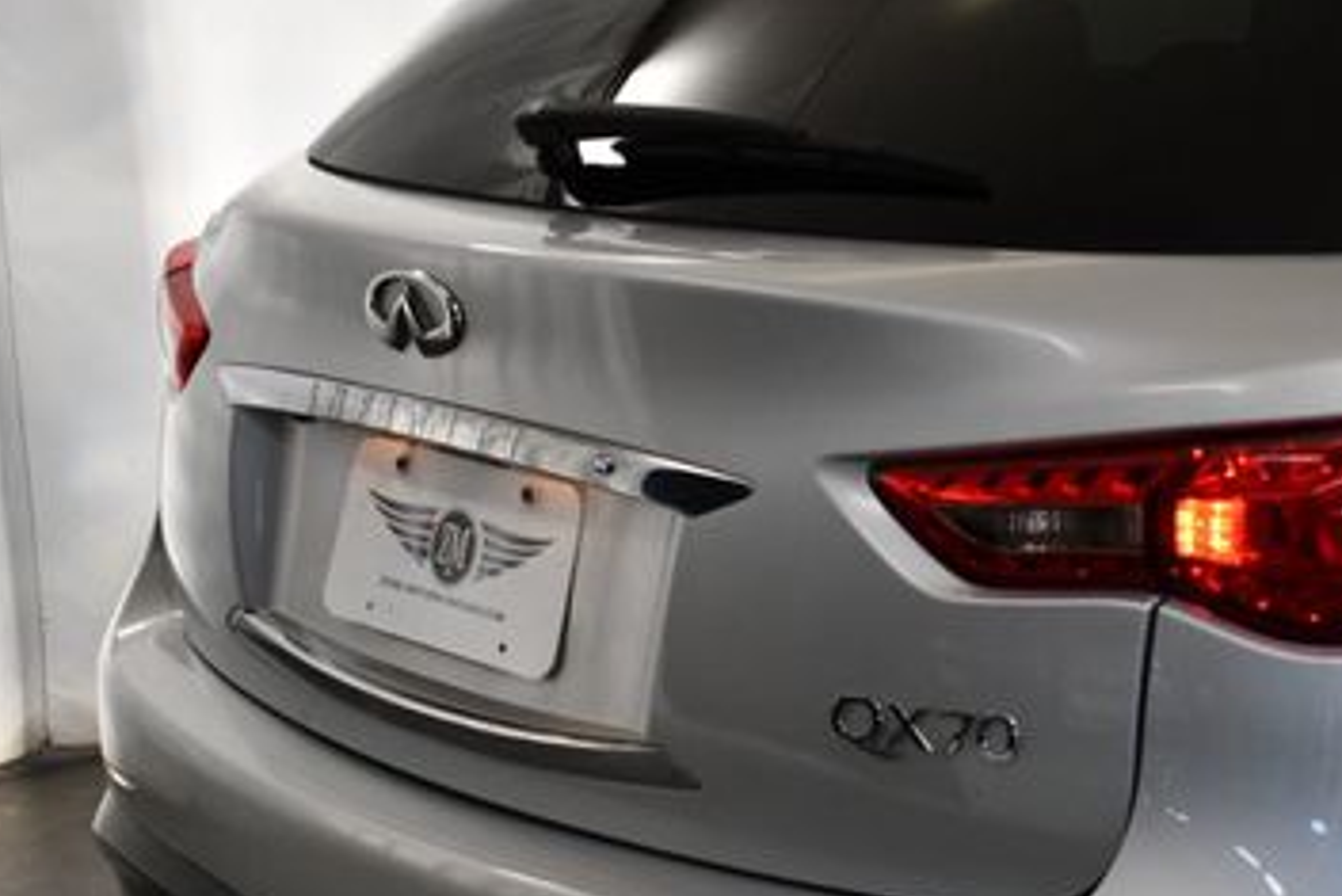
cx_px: 1159
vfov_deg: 17.0
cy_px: 595
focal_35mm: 80
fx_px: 2983
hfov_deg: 24.7
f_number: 3.8
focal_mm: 22
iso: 400
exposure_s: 1/250
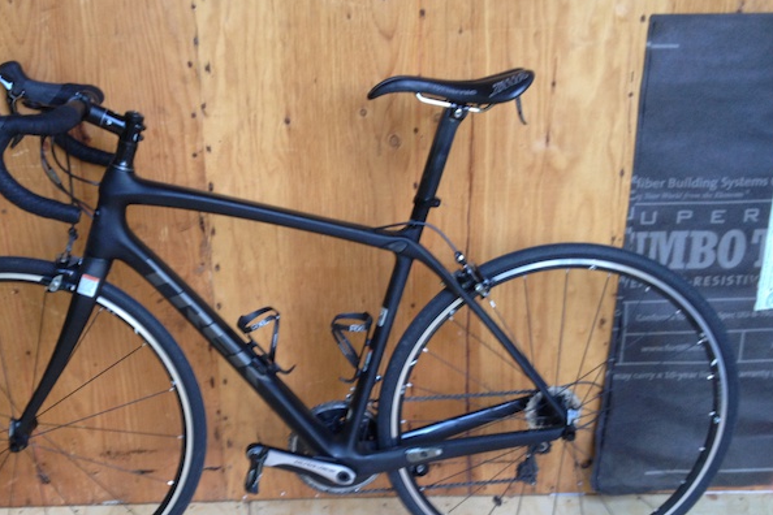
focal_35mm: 49
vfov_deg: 27.4
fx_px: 1052
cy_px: 345
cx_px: 311
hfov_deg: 40.2
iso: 64
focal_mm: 4.28
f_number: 2.4
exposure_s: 1/20
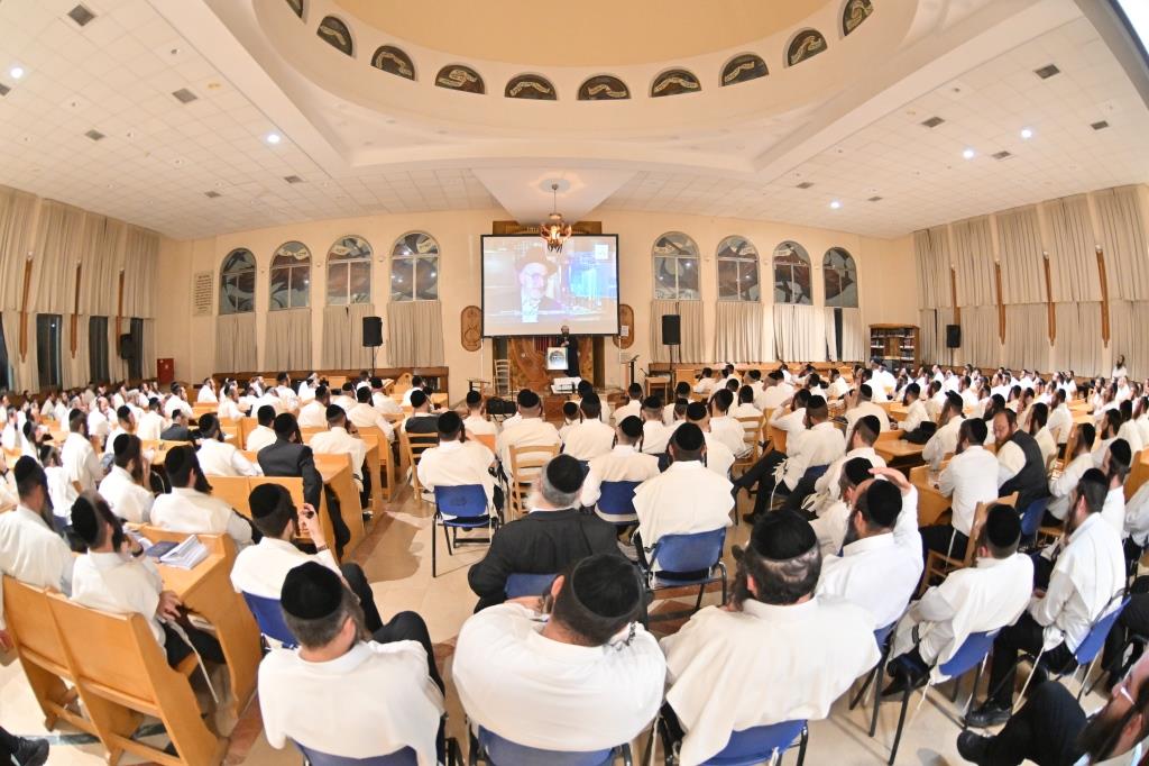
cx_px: 574
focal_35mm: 15
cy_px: 383
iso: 1600
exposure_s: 1/100
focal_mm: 10.5
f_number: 2.8
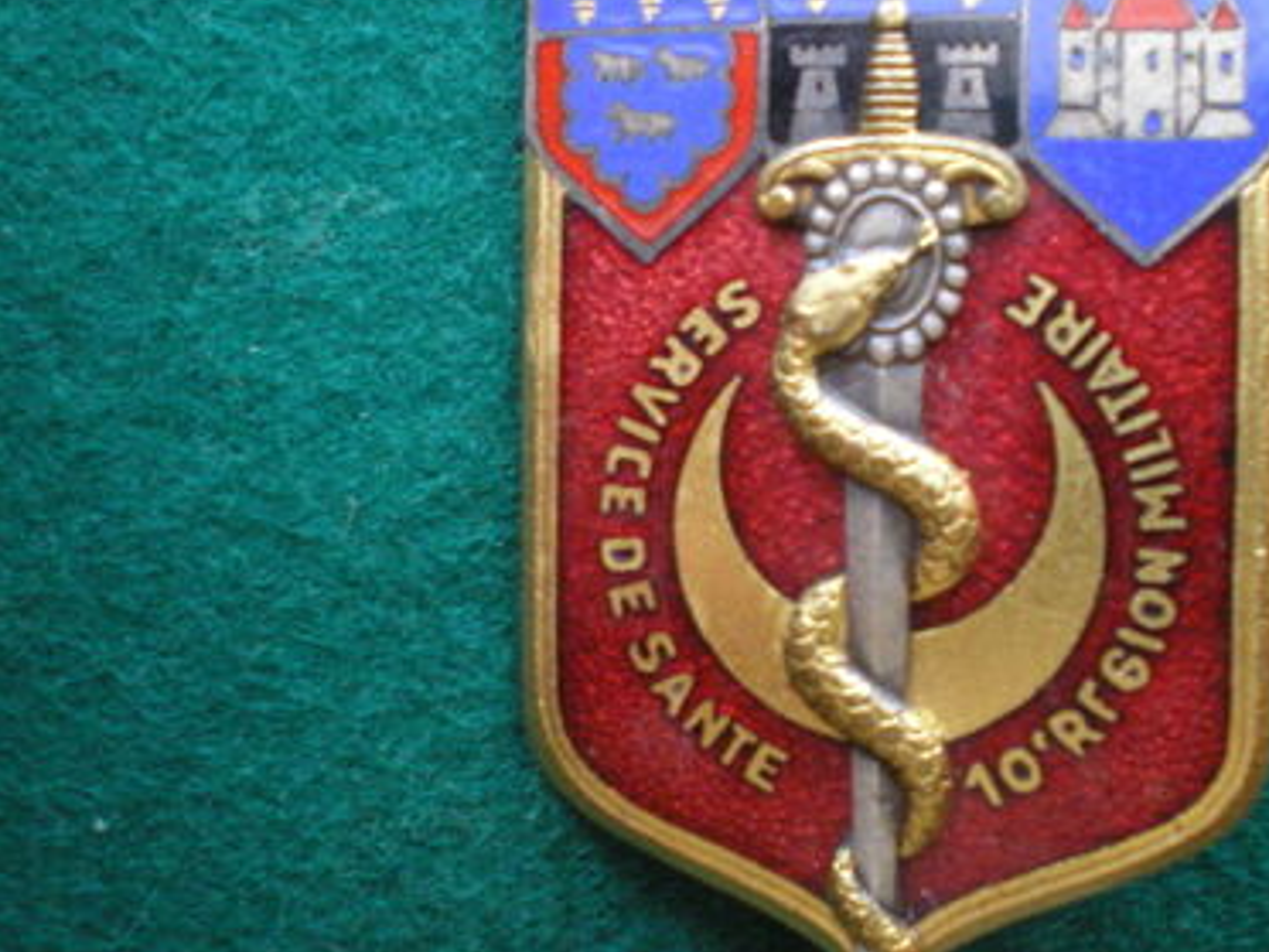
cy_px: 423
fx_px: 1796
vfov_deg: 29.7
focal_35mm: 49
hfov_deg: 38.8
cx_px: 757
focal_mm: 6.3
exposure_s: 1/15
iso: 400
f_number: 3.1
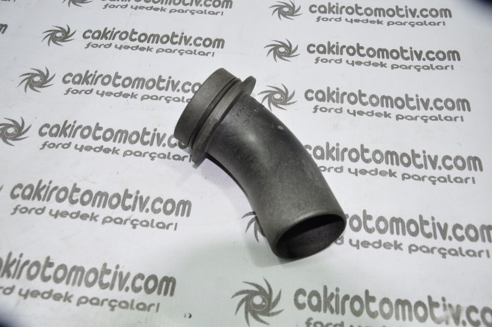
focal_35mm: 38
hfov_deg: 51.3
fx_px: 512
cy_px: 164
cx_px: 246
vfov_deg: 35.4
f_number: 5
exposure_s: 1/40
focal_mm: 25
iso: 200
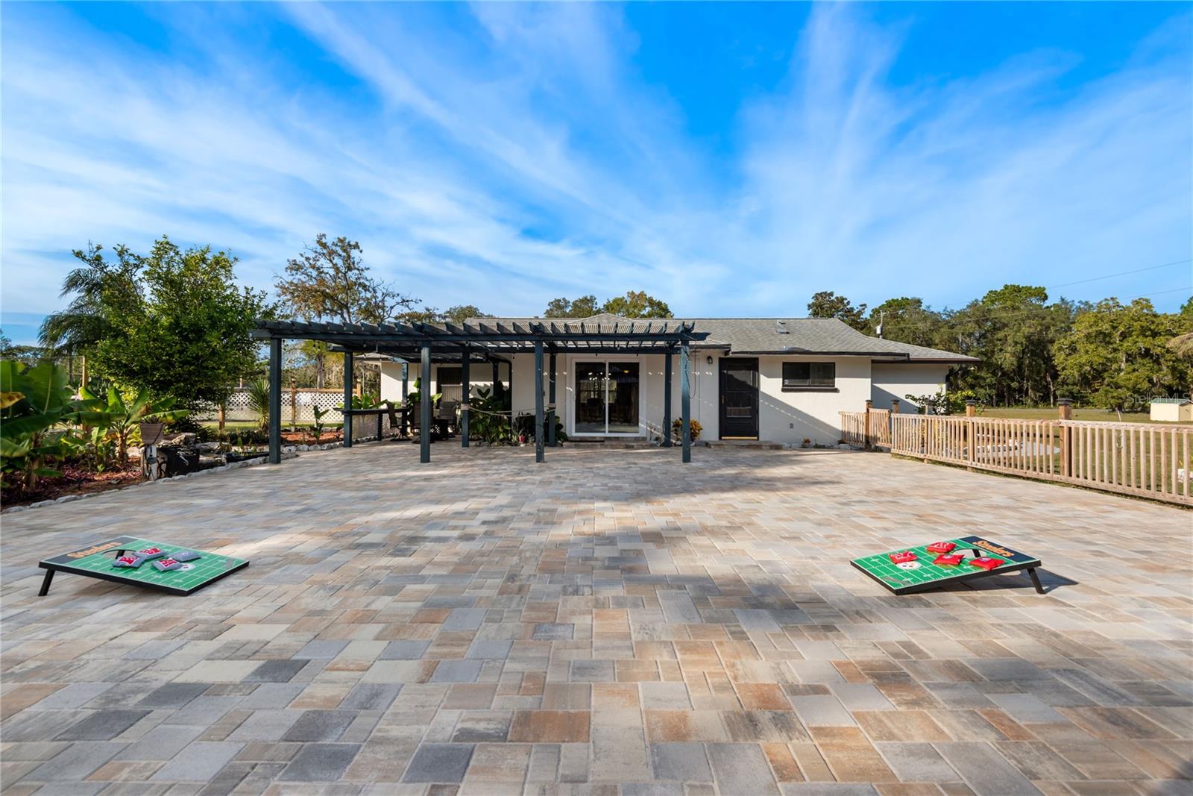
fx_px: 530
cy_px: 398
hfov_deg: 96.7
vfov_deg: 73.8
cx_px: 596
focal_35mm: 16
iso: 100
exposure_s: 1/200
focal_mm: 16
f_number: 8
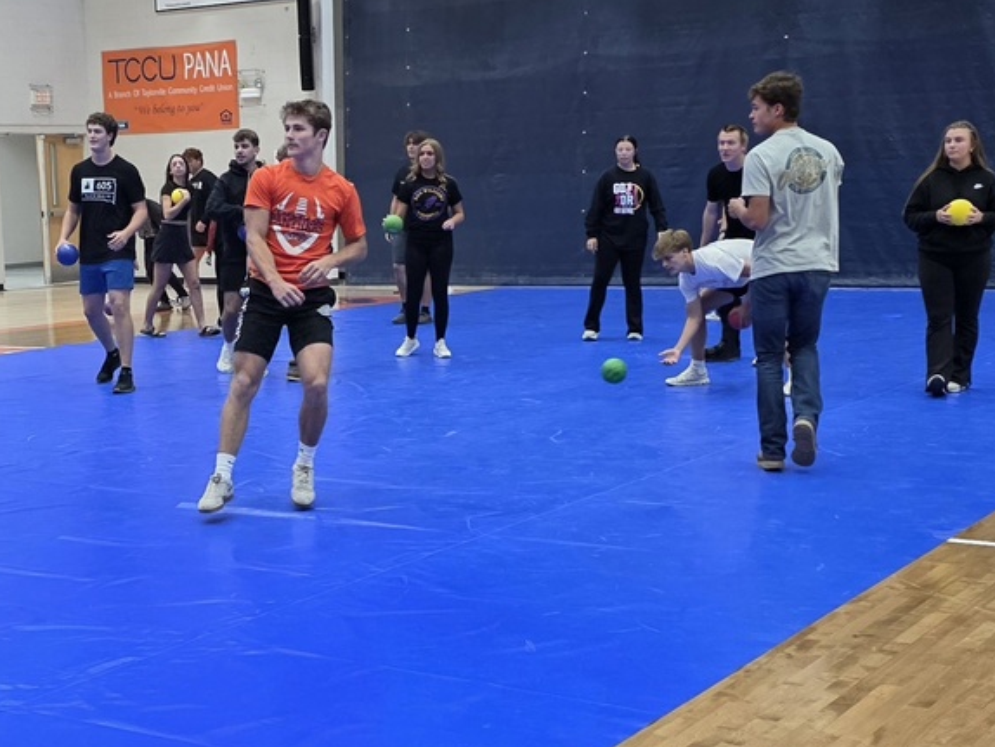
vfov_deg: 34.2
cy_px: 161
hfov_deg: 44.7
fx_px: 1179
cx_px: 286
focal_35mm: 41
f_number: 1.7
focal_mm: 6.3
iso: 160
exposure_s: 1/120
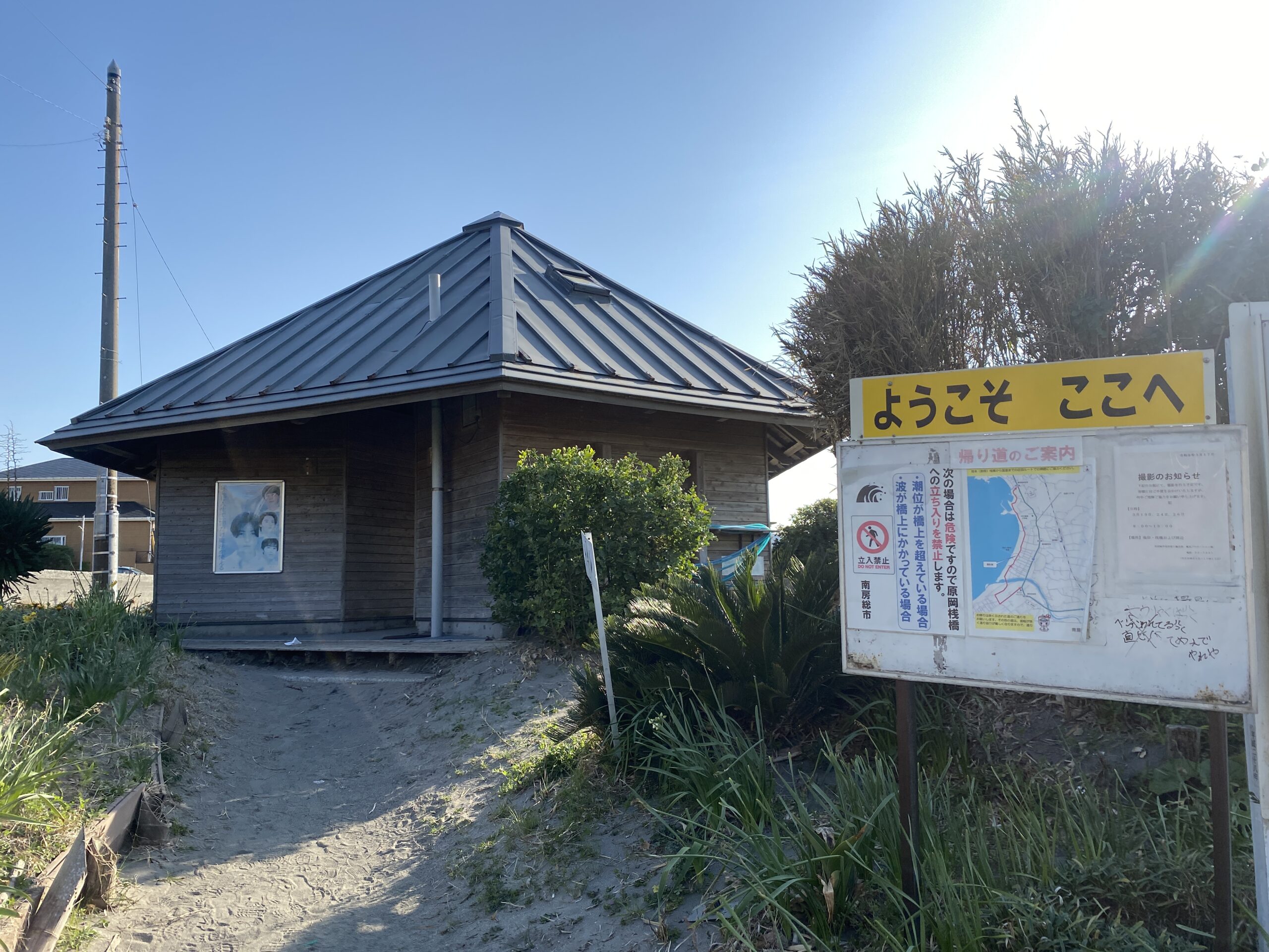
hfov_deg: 67.3
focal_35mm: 26
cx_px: 634
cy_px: 476
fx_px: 953
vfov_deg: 53.1
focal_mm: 4.25
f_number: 1.8
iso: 32
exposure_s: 1/2688
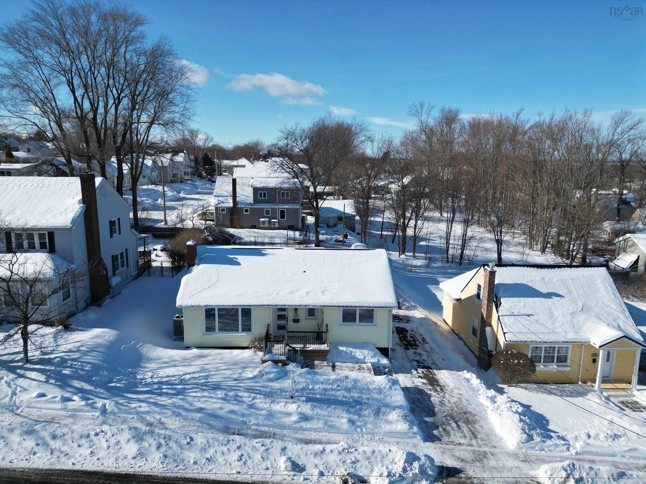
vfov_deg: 56.8
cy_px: 242
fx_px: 448
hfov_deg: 71.6
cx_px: 323
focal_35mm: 24
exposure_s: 1/5000
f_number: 1.7
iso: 140
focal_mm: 6.72
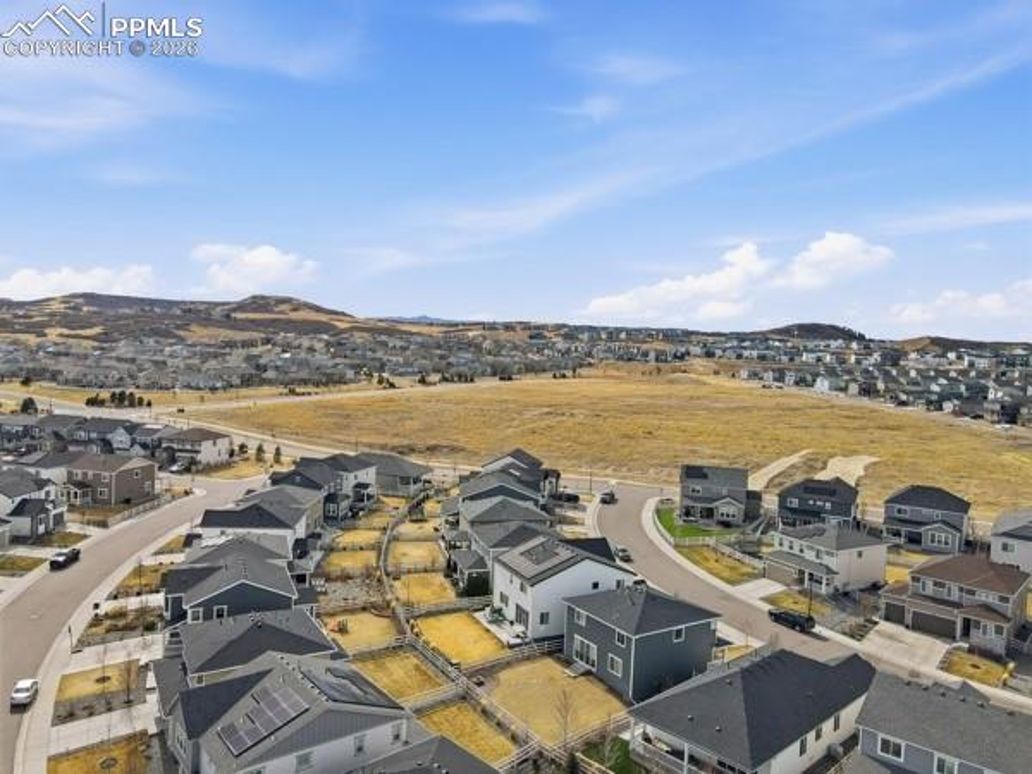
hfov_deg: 71.6
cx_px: 516
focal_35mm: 24
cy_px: 387
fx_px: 716
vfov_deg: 56.8
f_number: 2.8
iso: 100
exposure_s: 1/1600
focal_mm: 4.5
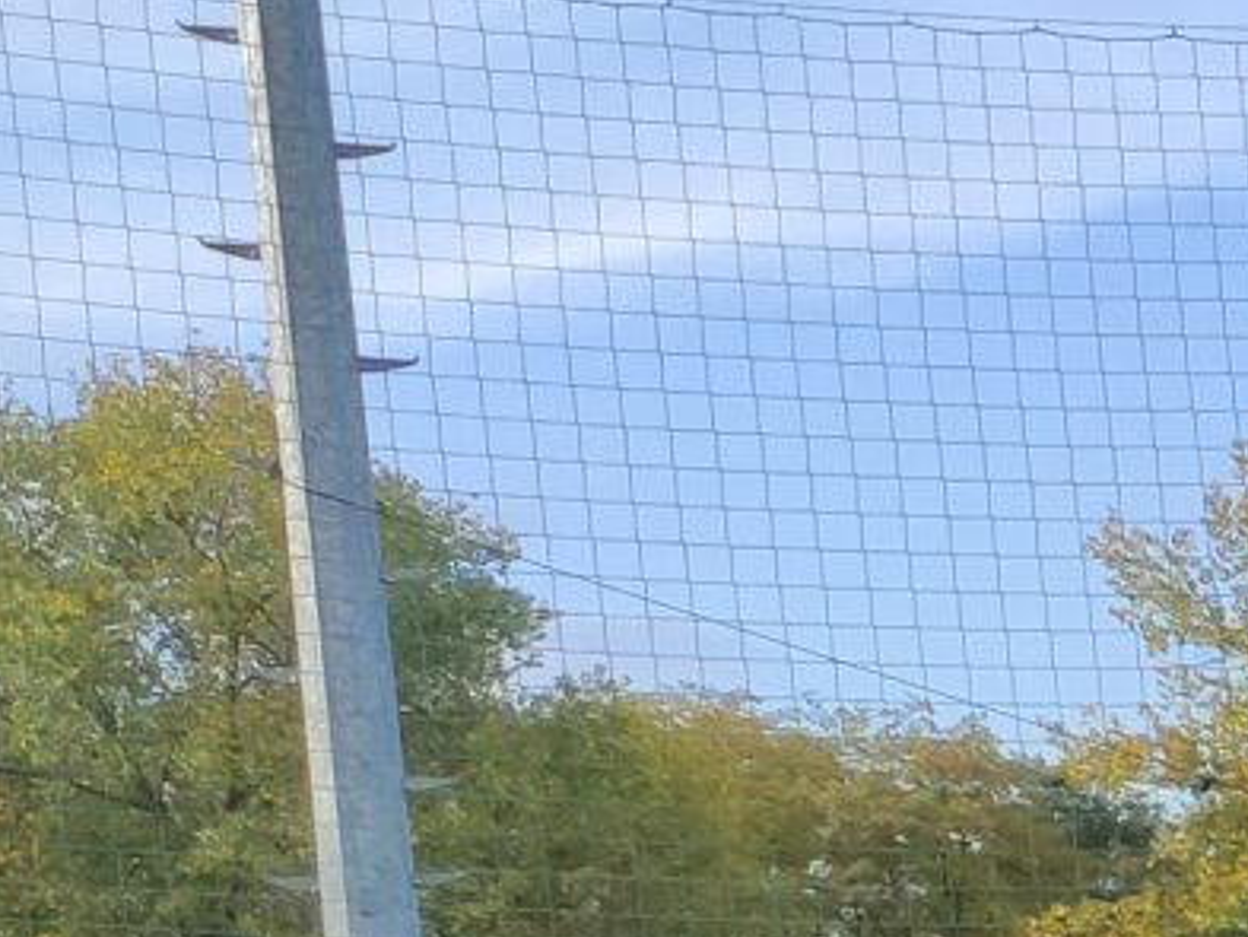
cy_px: 2230
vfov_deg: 8.4
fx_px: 5878
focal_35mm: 163
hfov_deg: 9.2
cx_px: 3982
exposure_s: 1/734
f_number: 1.89
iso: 50
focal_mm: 5.43
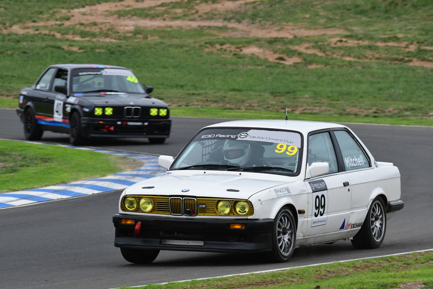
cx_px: 216
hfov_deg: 4.9
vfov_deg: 3.3
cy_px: 144
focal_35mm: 420
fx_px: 5053
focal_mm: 280
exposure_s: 1/640
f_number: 10
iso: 2000
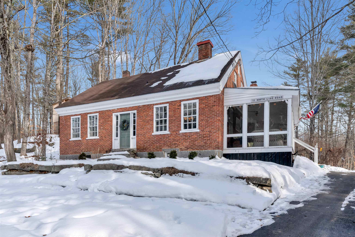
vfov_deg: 55.1
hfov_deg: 76.1
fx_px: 227
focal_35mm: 23
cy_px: 118
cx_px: 178
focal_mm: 23
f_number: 8
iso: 800
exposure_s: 1/750
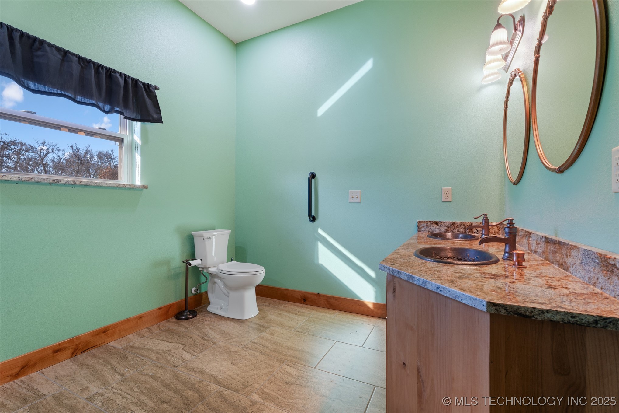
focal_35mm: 16
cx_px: 310
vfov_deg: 73.7
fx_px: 275
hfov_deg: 96.7
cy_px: 206
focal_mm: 16
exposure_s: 1/2.5
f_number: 9
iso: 250
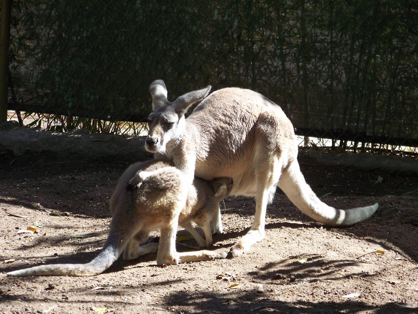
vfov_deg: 6.7
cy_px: 157
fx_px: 2681
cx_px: 209
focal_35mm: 222
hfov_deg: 8.9
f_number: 3.6
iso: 64
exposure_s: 1/125
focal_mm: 35.7
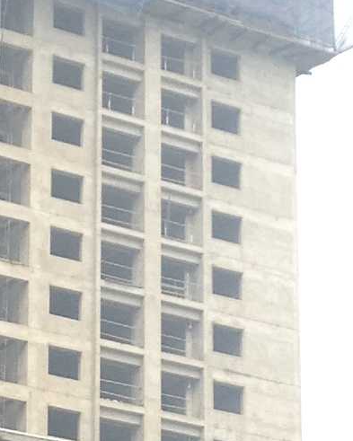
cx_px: 93
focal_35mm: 214
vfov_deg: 9.0
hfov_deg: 7.2
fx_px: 2794
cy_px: 300
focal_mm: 4.12
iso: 50
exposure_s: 1/903
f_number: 2.4
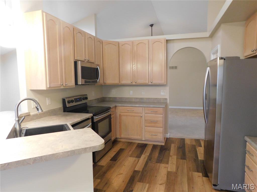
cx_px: 128
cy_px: 96
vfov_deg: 58.9
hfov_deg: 73.9
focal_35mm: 23
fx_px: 171
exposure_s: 1/13
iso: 400
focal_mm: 4
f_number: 3
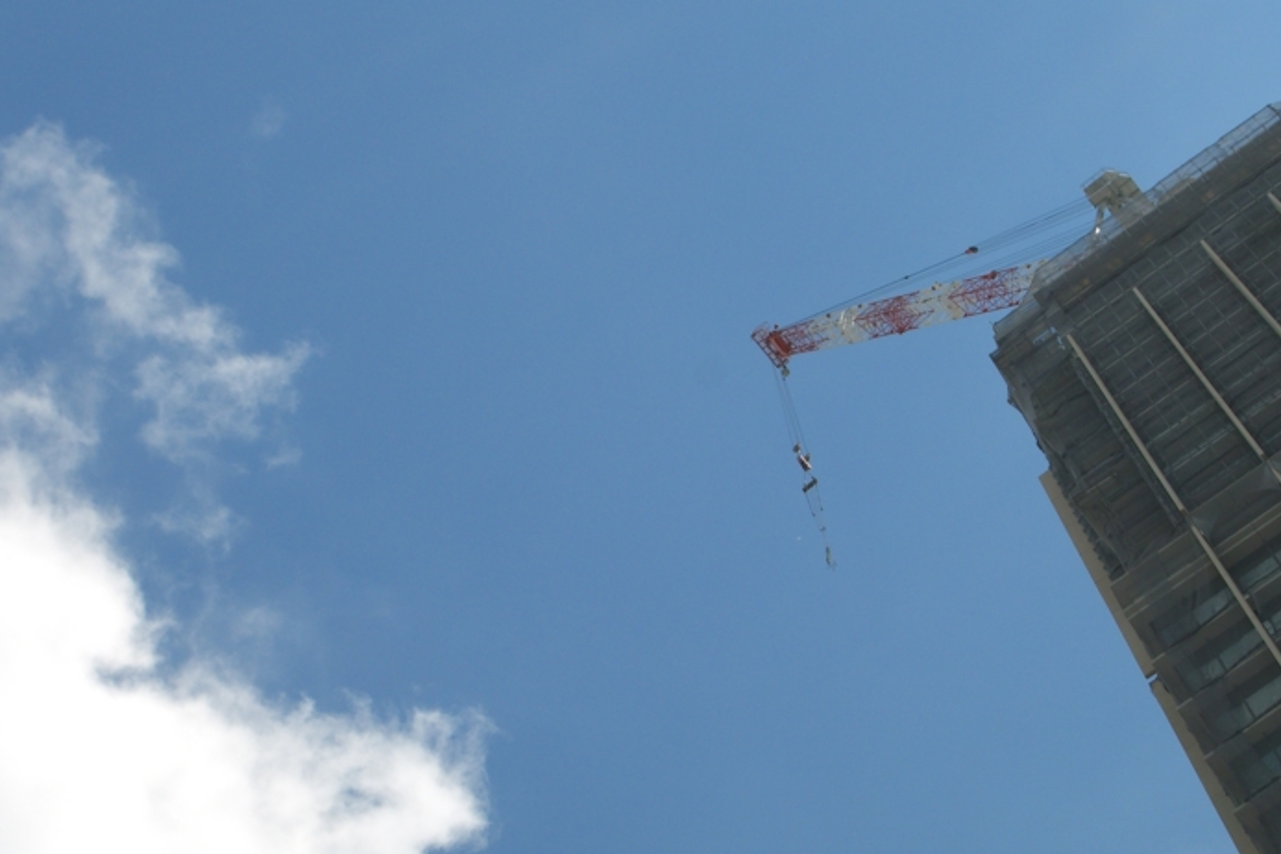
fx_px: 3416
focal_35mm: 96
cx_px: 693
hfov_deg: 21.2
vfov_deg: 14.2
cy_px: 490
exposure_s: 1/500
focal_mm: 16.6
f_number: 6
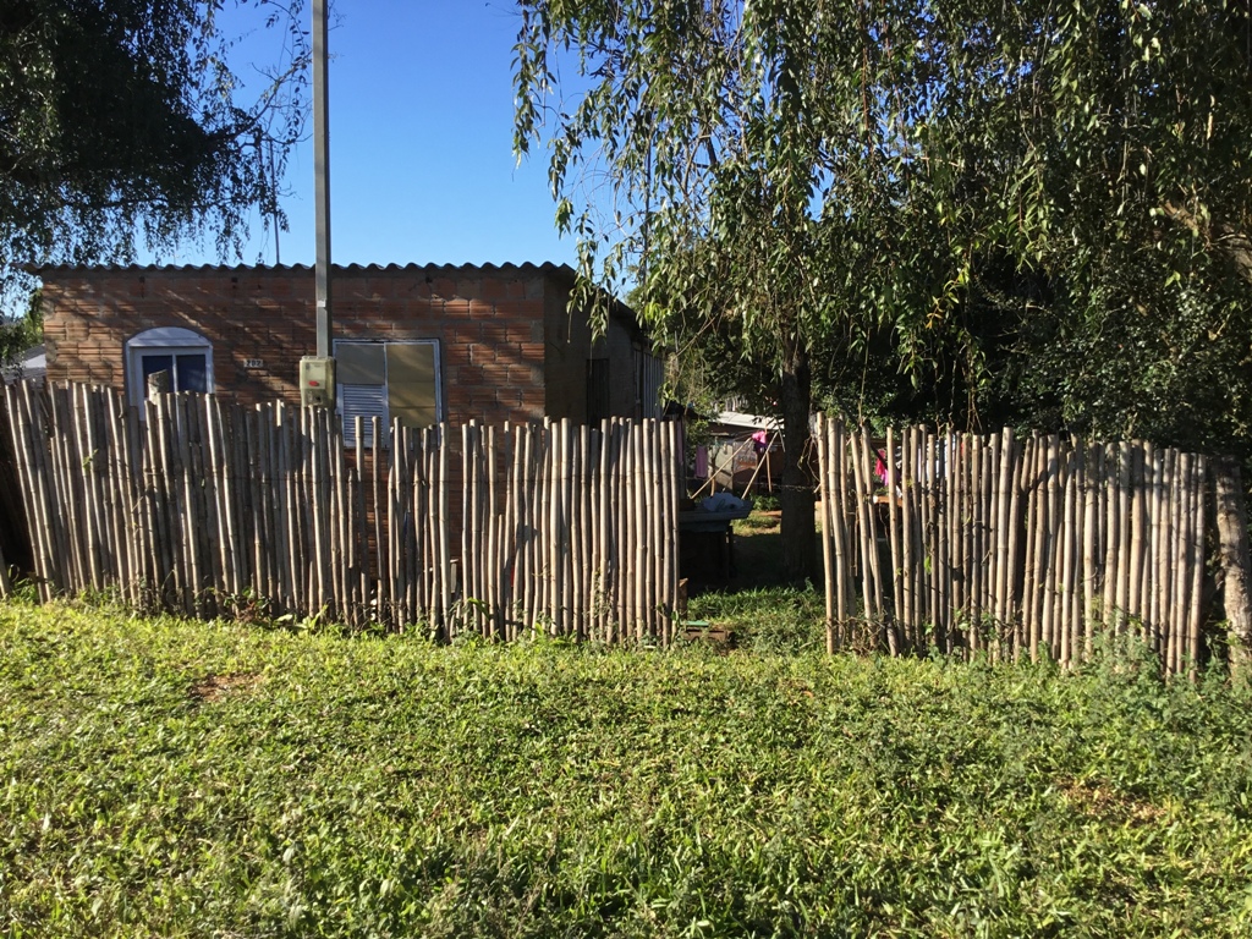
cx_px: 626
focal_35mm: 31
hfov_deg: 58.4
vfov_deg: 45.4
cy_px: 470
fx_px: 1121
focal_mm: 3.3
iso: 25
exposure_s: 1/696
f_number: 2.4
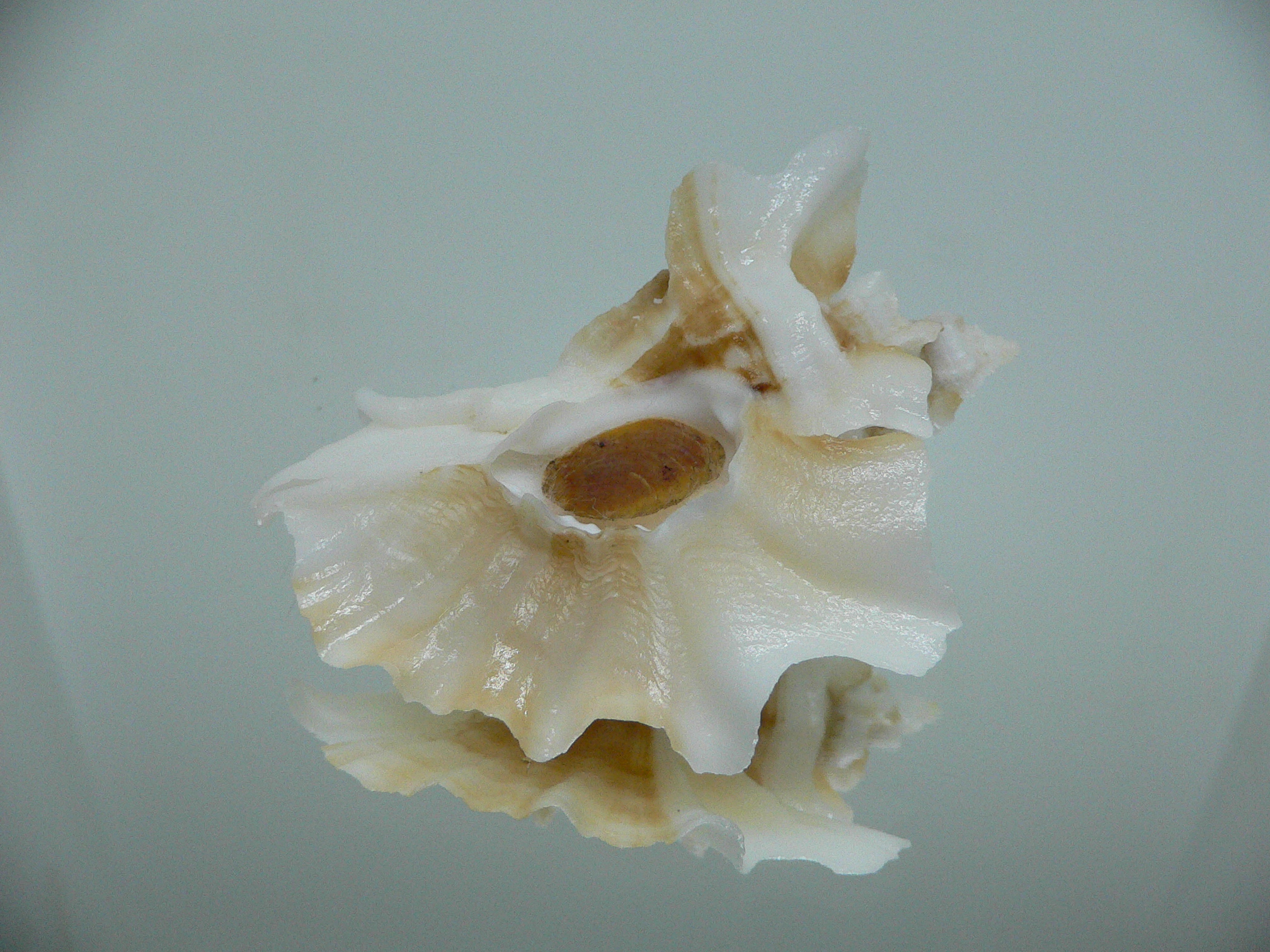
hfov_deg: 52.6
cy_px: 476
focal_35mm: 35
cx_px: 635
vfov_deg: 40.7
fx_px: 1284
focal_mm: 4.6
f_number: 2.8
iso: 200
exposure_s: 1/60
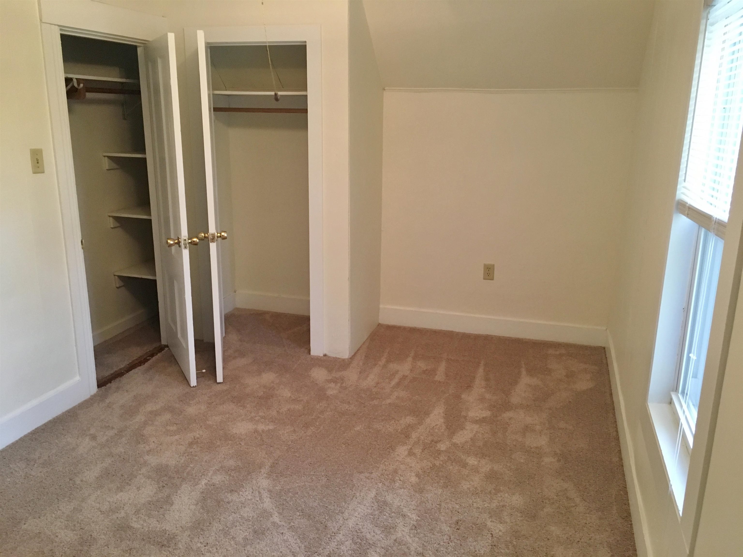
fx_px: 622
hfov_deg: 61.7
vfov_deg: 48.2
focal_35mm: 29
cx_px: 372
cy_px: 278
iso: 200
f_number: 2.2
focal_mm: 4.15
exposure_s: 1/24
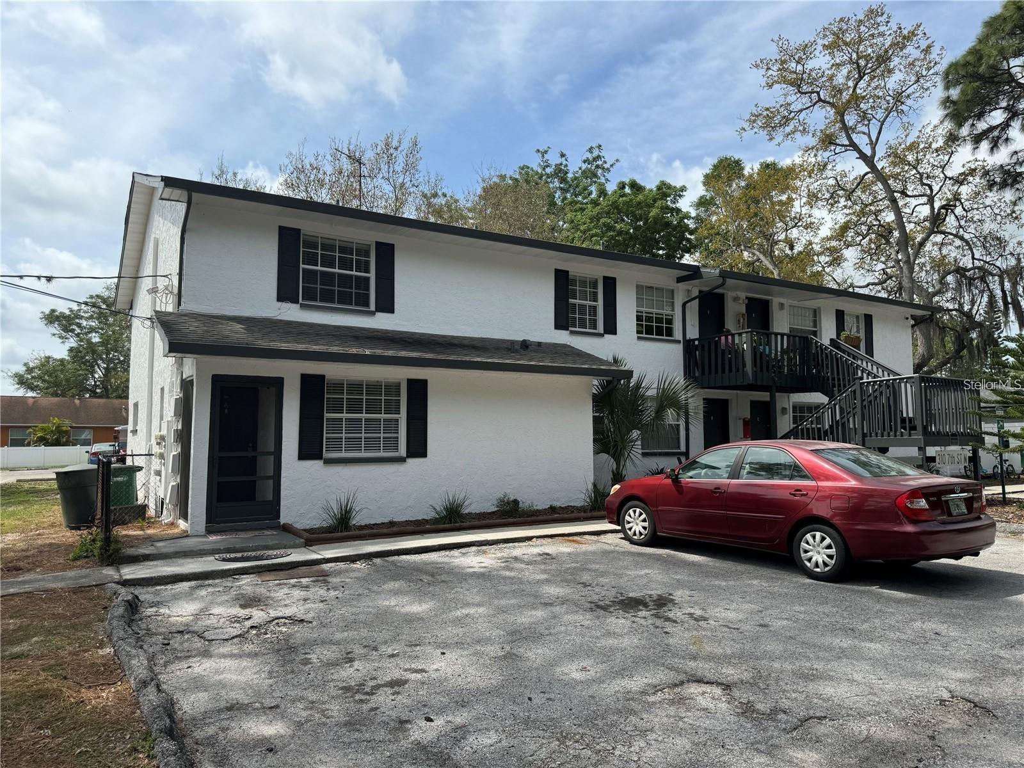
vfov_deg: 56.8
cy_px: 384
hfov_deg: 71.6
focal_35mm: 24
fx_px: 710
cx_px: 512
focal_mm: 6.76
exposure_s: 1/4049
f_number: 1.78
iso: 80
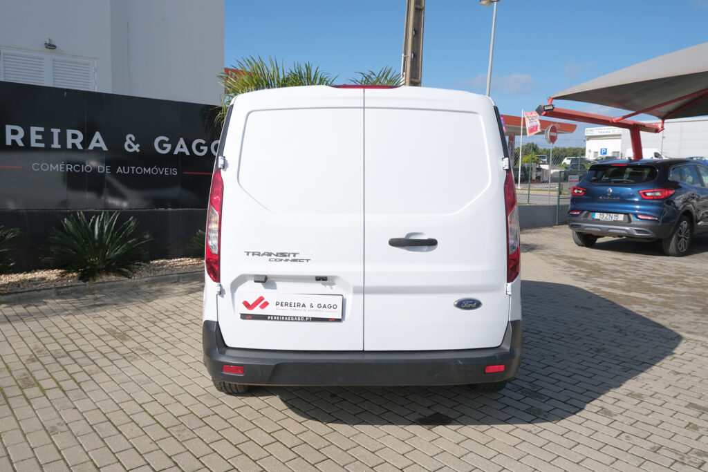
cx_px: 354
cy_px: 236
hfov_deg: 63.7
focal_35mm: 29
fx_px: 570
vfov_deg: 45.0
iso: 160
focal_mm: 19.2
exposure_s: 1/500
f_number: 9
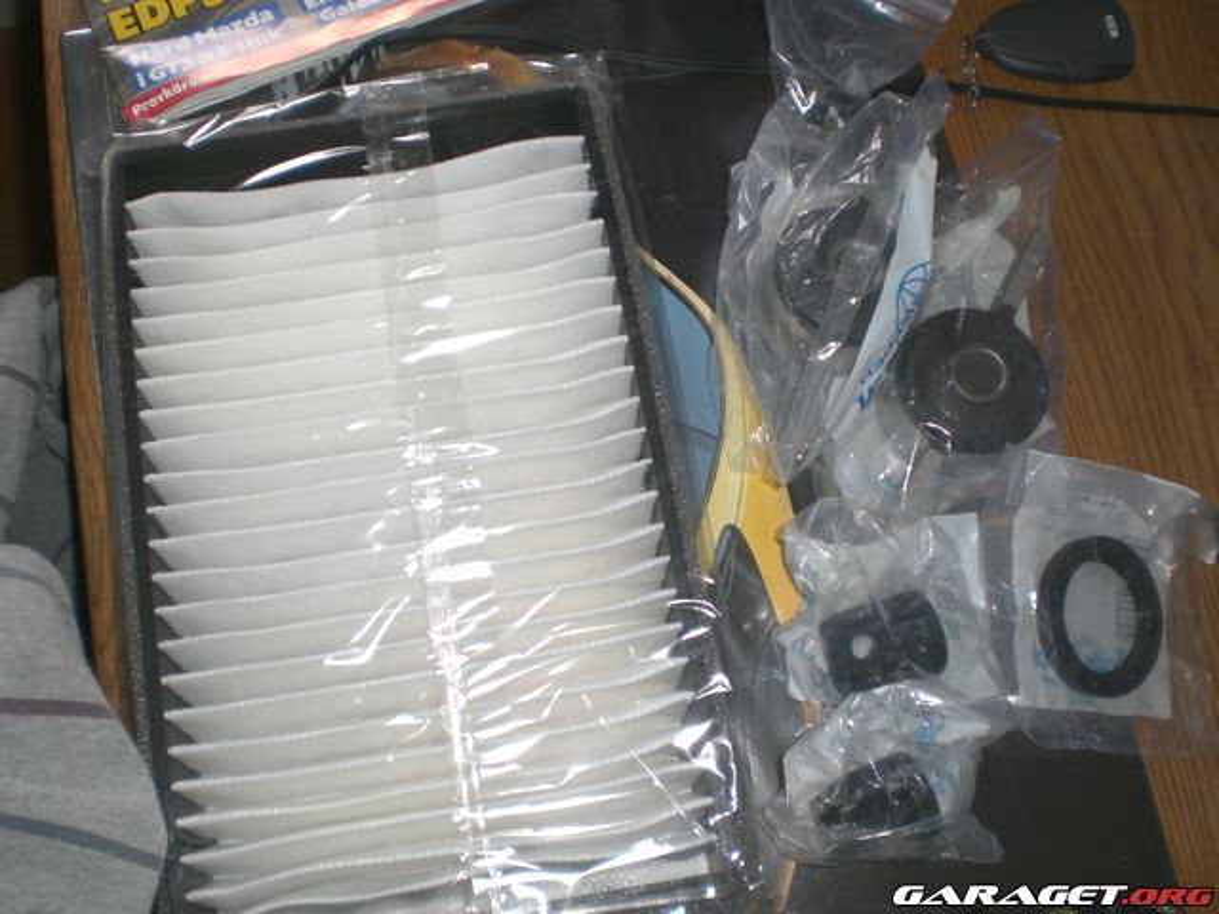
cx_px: 610
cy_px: 457
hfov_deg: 49.0
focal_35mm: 38
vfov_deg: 37.7
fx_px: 1338
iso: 100
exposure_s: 1/60
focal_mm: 6.3
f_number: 3.1
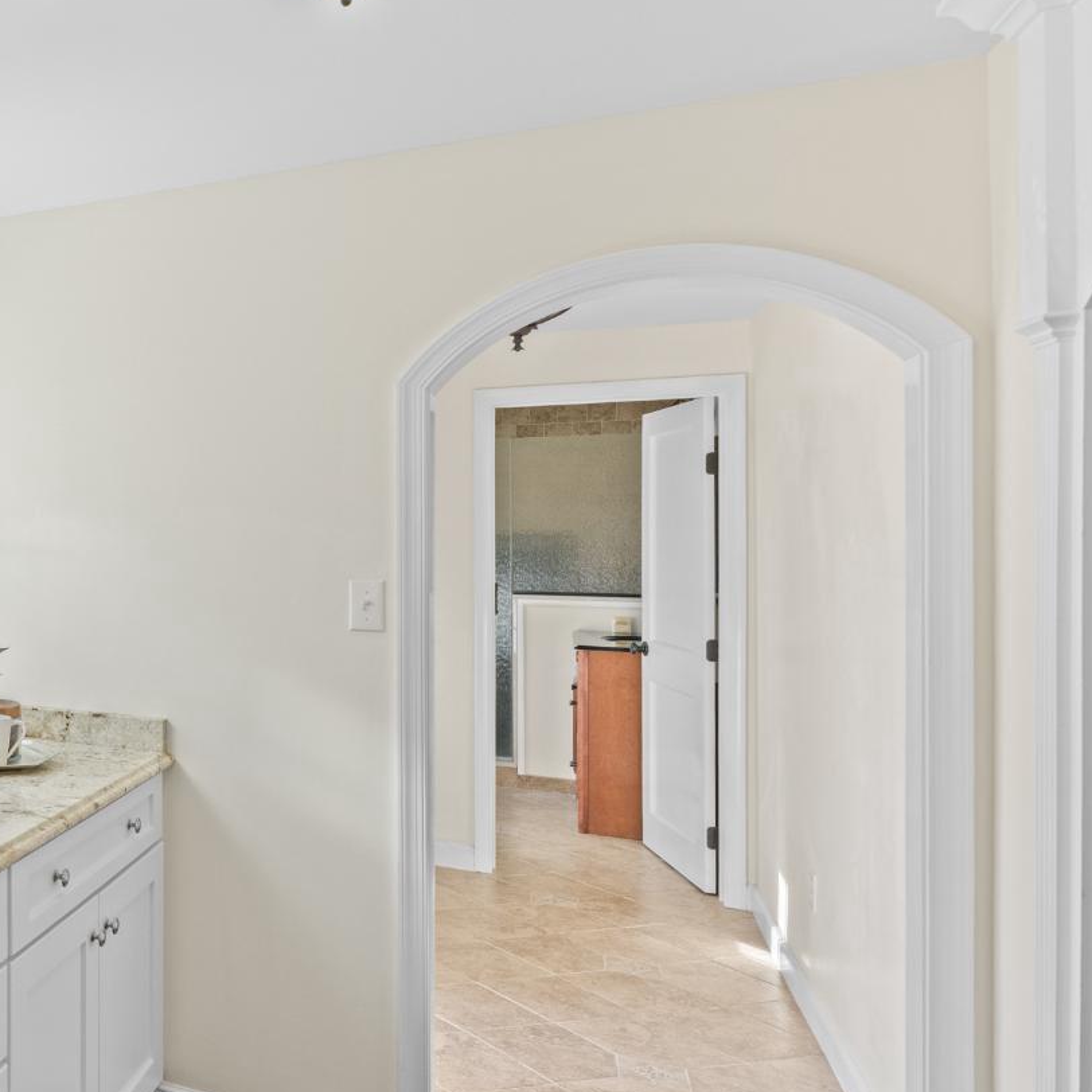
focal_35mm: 30
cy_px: 532
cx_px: -194
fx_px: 1071
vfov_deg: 54.0
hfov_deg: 40.0
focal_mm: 14
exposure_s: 1/20
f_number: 7.1
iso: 400
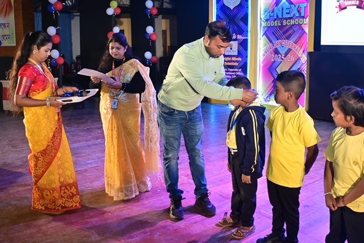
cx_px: 201
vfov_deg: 22.6
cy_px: 108
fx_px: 607
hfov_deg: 33.4
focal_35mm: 60
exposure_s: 1/200
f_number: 4.8
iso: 640
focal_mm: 30.5
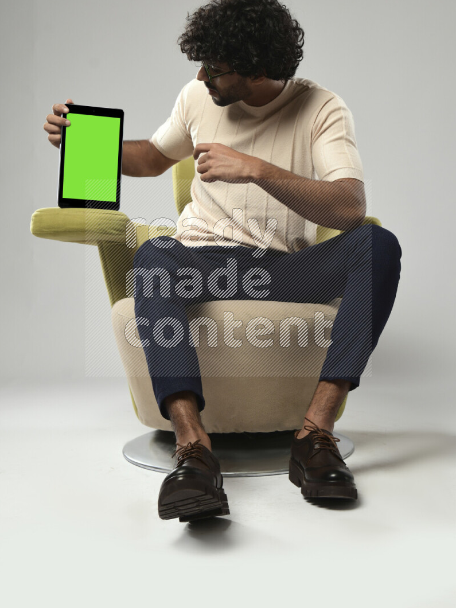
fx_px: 861
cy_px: 278
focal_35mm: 49
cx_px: 228
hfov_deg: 29.7
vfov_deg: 38.9
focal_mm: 45
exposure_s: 1/125
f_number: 5.6
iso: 400
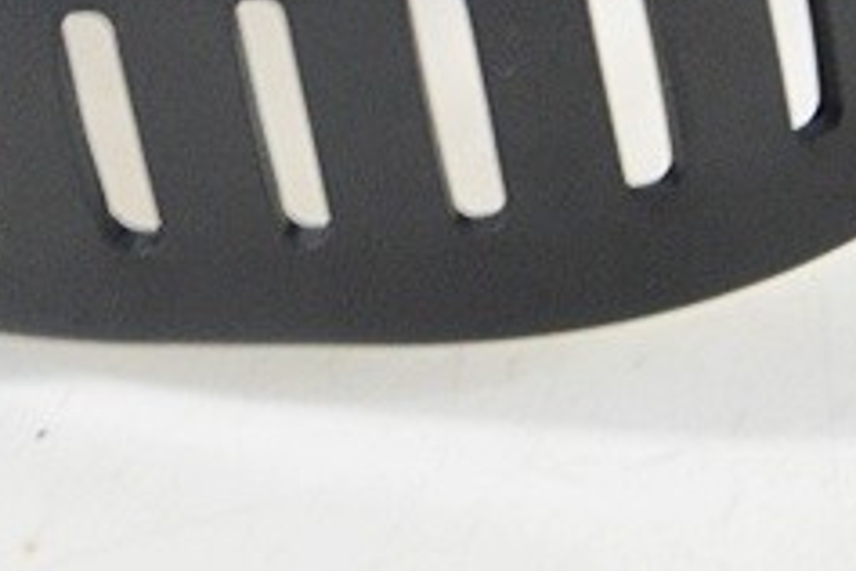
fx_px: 14192
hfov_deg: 3.5
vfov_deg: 2.3
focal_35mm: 597
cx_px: 307
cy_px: -188
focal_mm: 105
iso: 1600
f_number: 5.6
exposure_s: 1/100
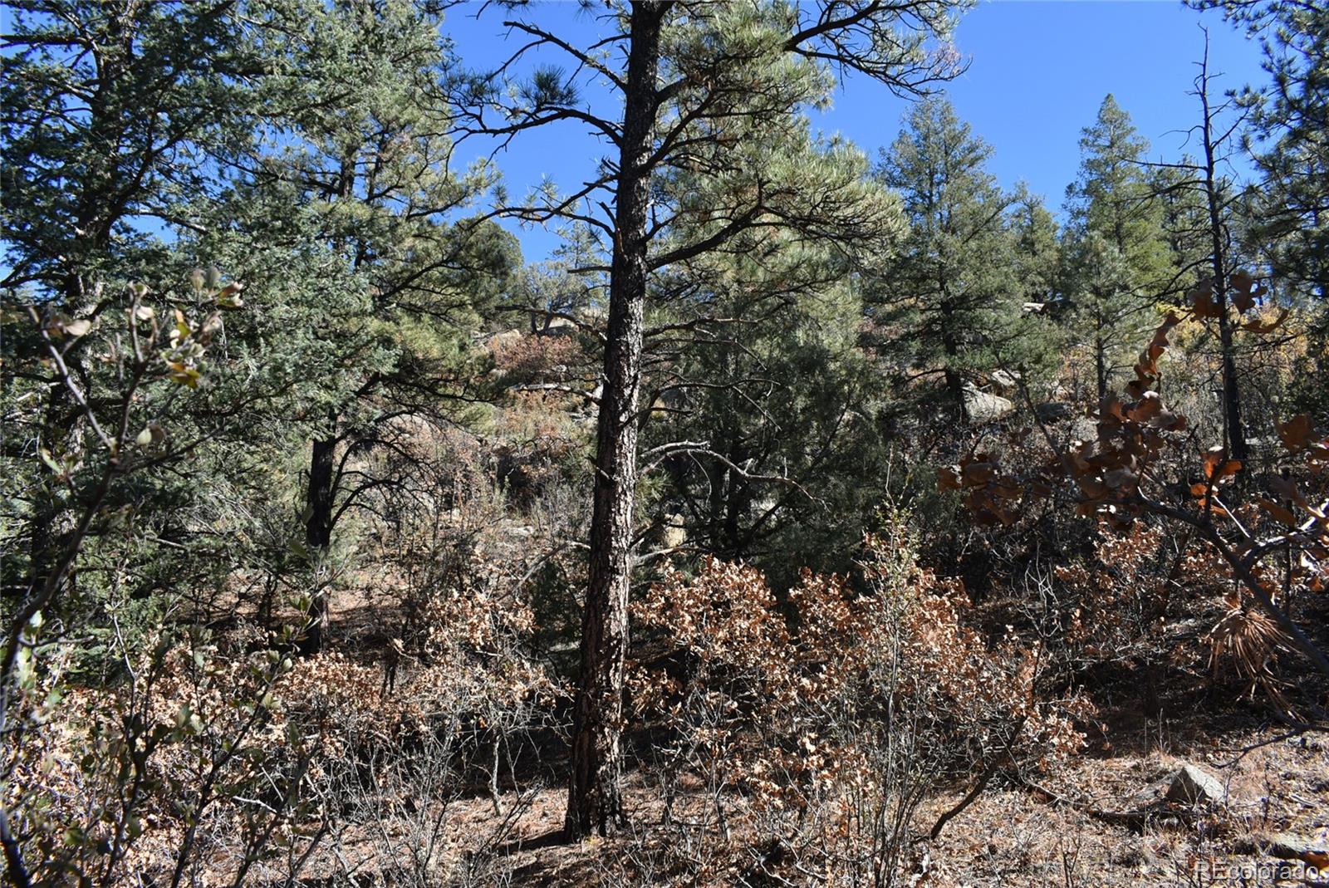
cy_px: 444
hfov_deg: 67.3
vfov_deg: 48.0
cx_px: 664
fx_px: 997
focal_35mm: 27
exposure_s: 1/250
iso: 200
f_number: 8
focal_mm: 18
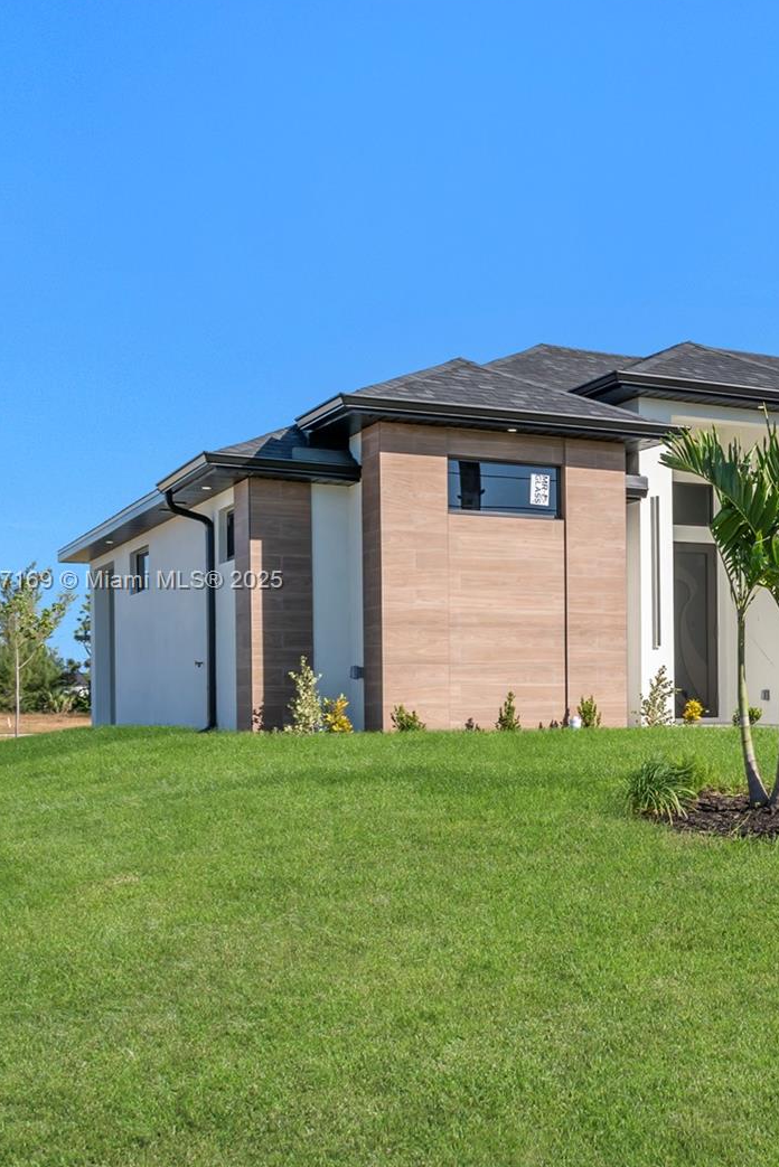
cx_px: 820
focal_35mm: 46
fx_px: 1492
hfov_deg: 27.2
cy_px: 582
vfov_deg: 42.7
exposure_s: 1/250
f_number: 8
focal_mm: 20
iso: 100
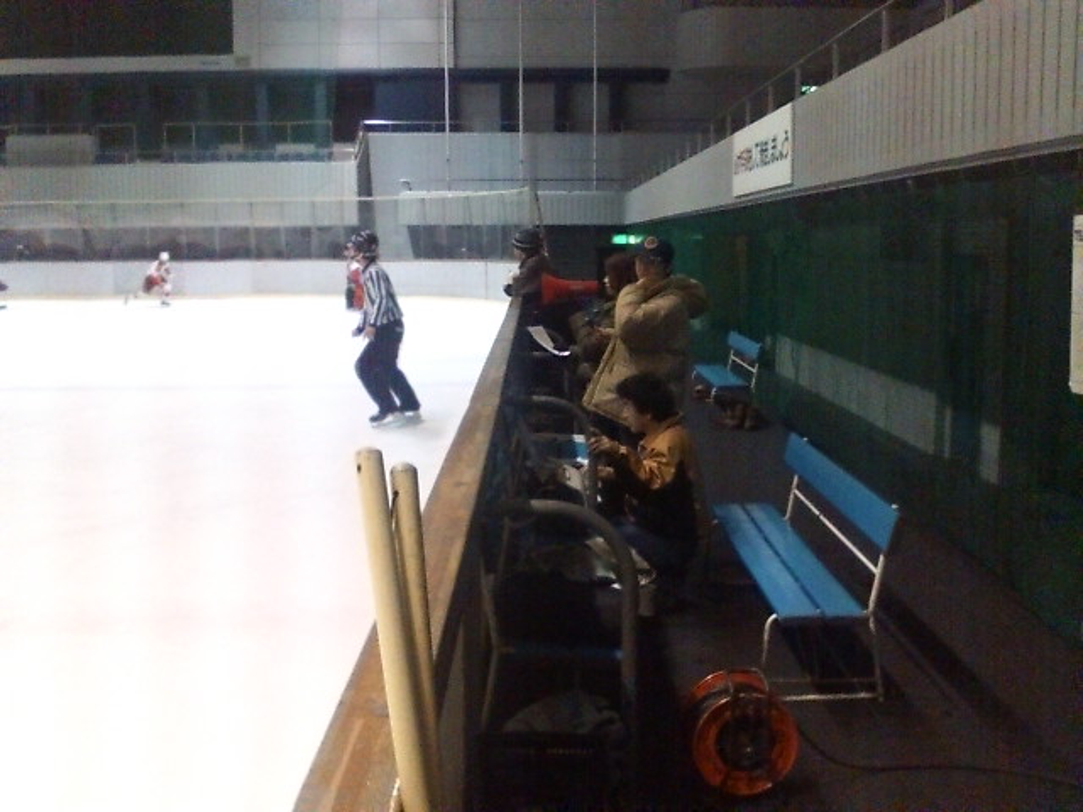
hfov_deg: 61.7
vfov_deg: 48.2
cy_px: 406
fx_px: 907
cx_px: 542
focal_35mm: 29
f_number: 3.5
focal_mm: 3.73
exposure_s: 1/76.9
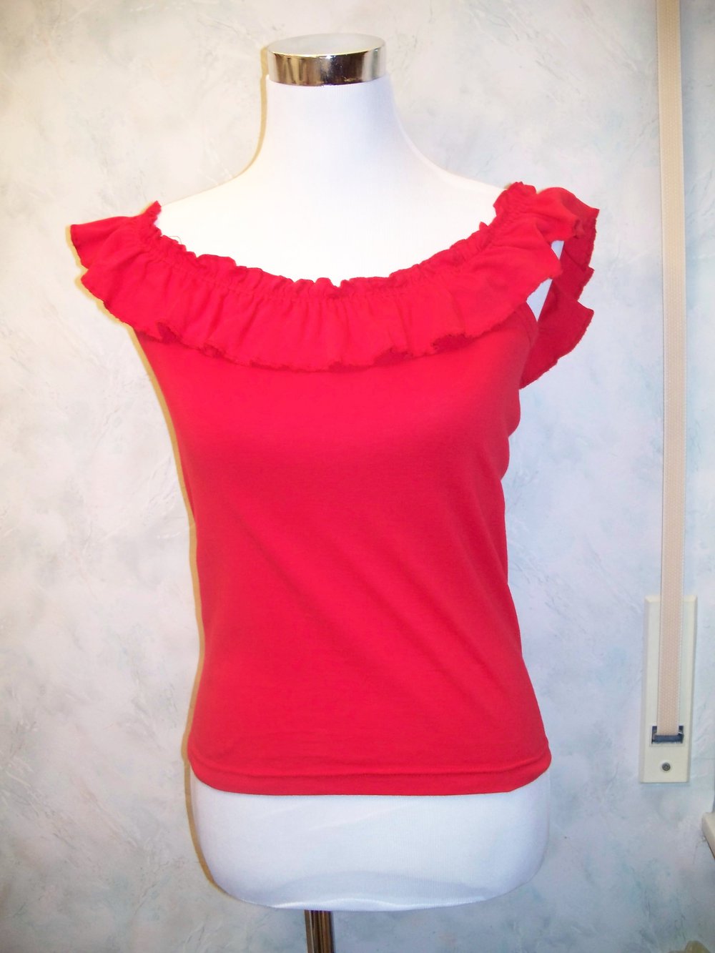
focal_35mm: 37
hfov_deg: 38.7
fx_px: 1019
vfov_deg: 50.1
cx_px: 358
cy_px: 476
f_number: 2.8
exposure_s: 1/60
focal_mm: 7.8
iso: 400
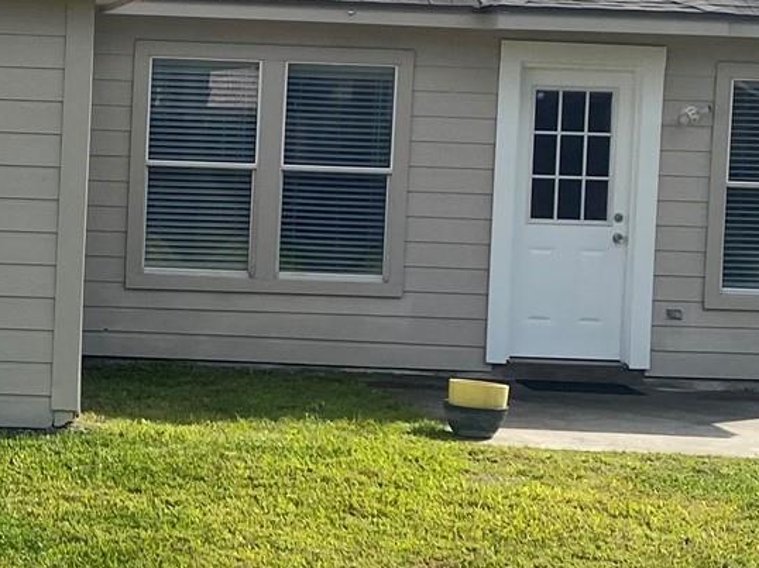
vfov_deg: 14.9
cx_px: 8
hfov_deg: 19.3
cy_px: 238
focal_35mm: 99
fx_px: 2170
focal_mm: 4.25
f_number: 1.8
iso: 32
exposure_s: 1/3497
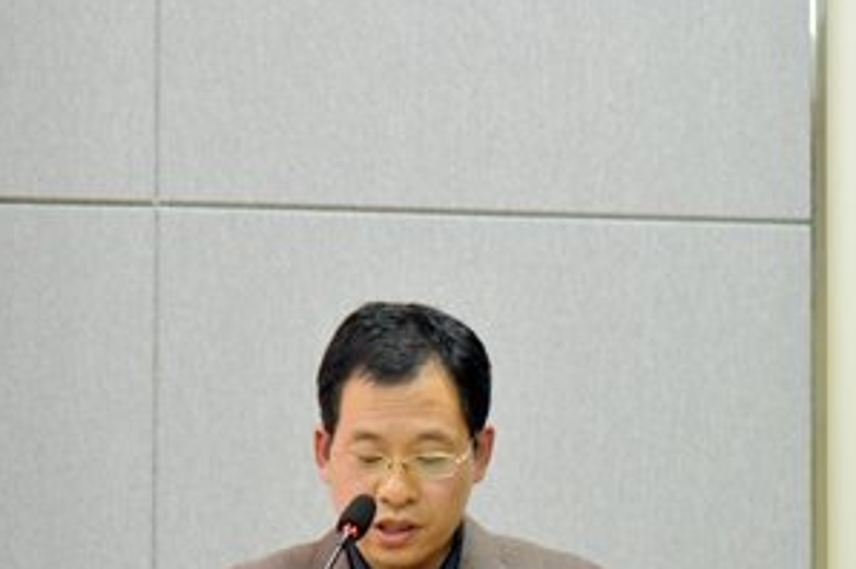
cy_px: 457
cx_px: 439
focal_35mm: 242
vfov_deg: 5.7
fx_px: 5748
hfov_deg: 8.5
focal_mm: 120
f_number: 4
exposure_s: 1/125
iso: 3200
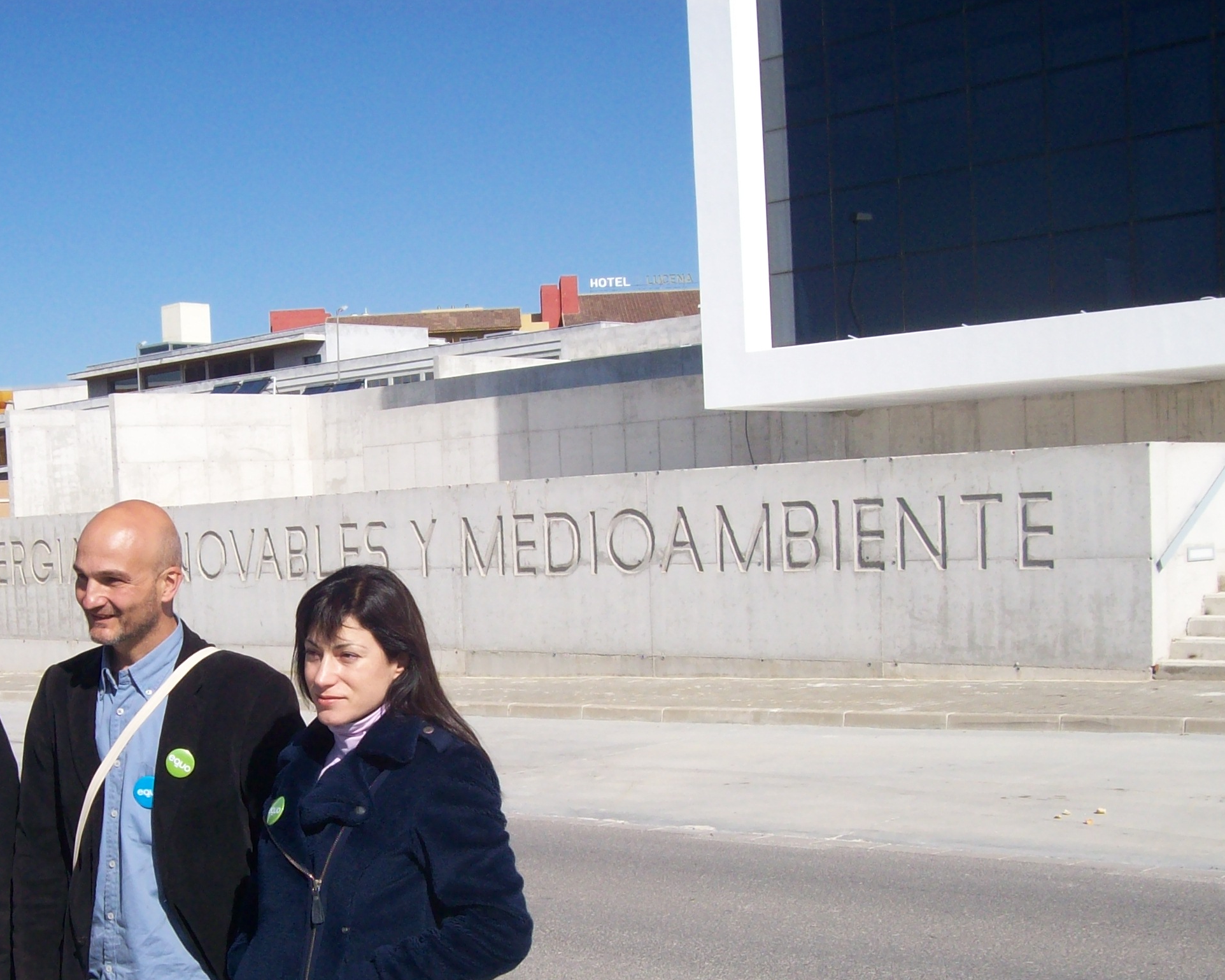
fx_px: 1885
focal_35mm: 52
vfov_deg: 28.9
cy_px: 674
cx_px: 363
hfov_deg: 35.5
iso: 80
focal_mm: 6
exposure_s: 1/797
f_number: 4.8
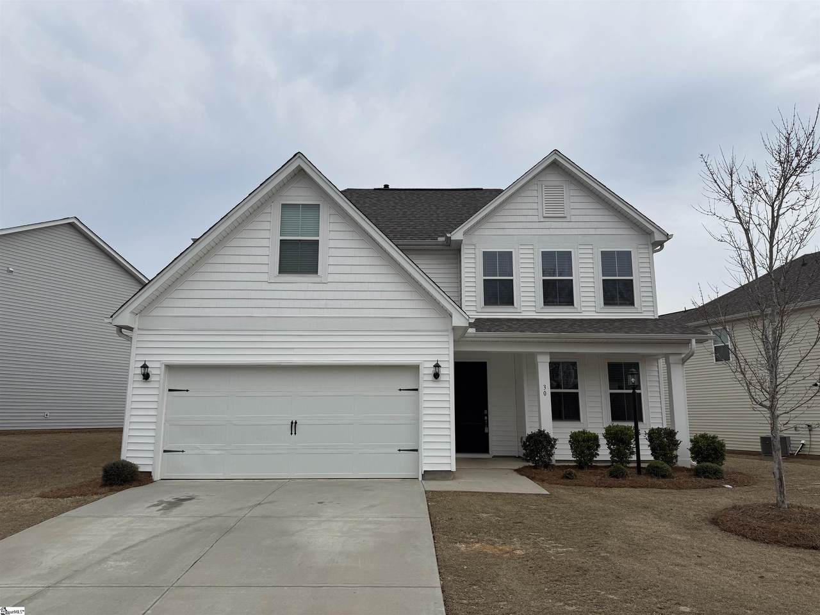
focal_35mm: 24
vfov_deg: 56.8
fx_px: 569
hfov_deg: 71.6
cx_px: 410
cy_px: 308
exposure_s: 1/6173
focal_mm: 6.76
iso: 80
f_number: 1.78
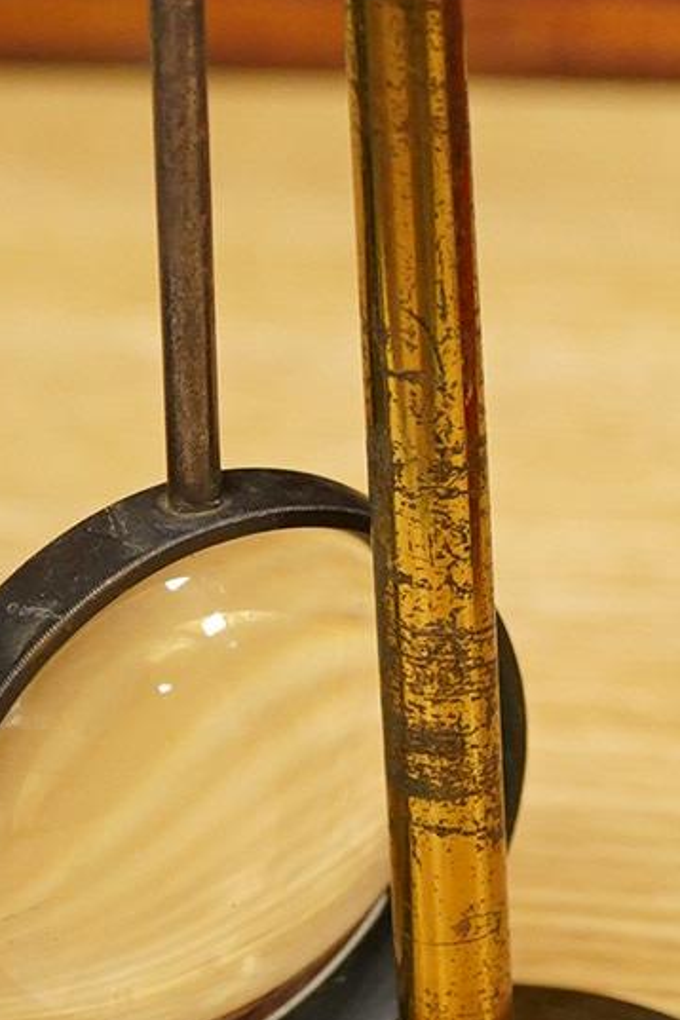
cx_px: 256
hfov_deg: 8.3
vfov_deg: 12.4
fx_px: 4675
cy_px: 410
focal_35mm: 165
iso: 2500
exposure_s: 1/250
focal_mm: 30
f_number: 3.5
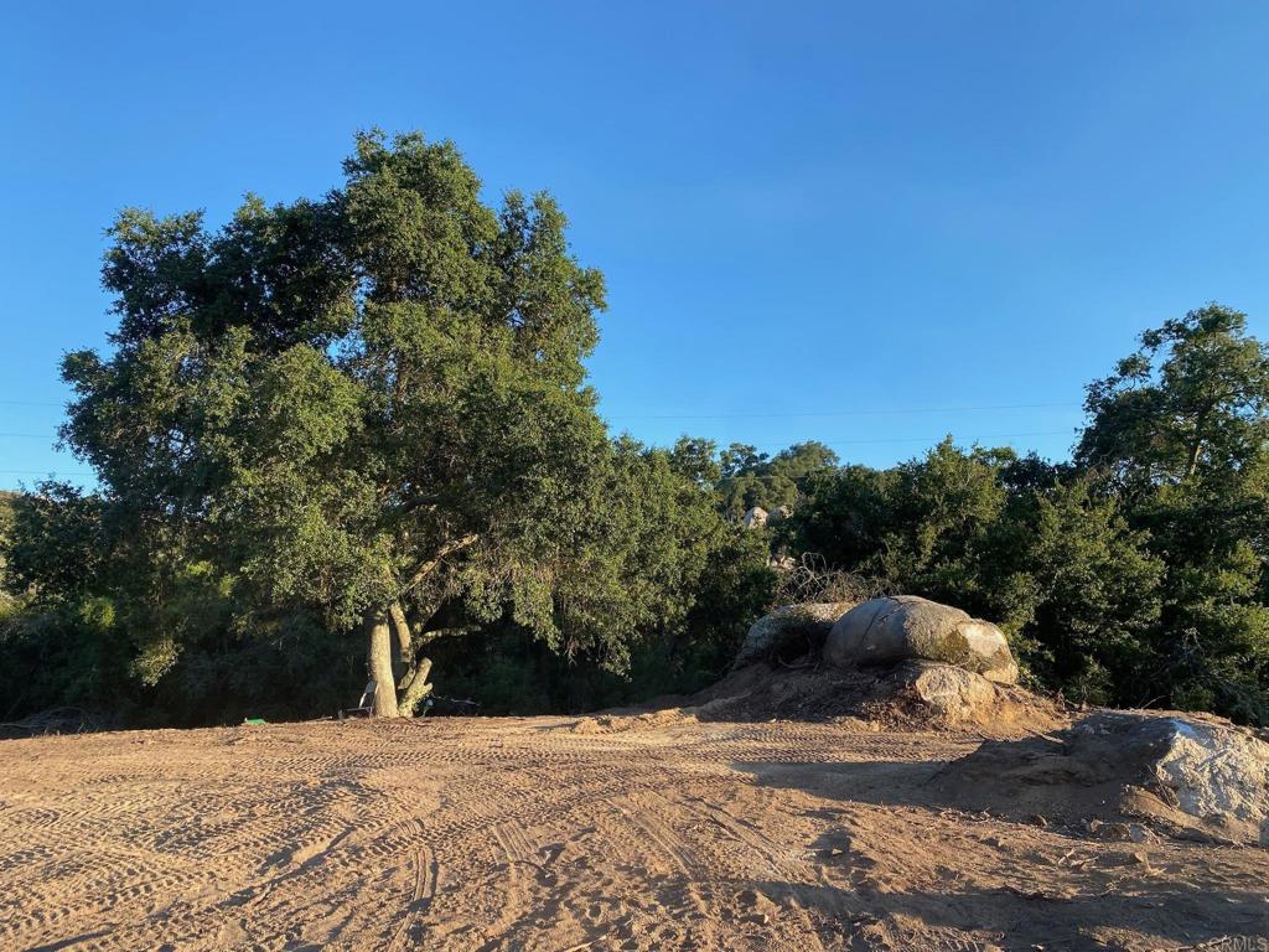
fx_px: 953
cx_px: 634
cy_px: 476
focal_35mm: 26
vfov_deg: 53.1
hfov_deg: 67.3
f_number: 1.8
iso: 32
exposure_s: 1/782
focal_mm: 4.25
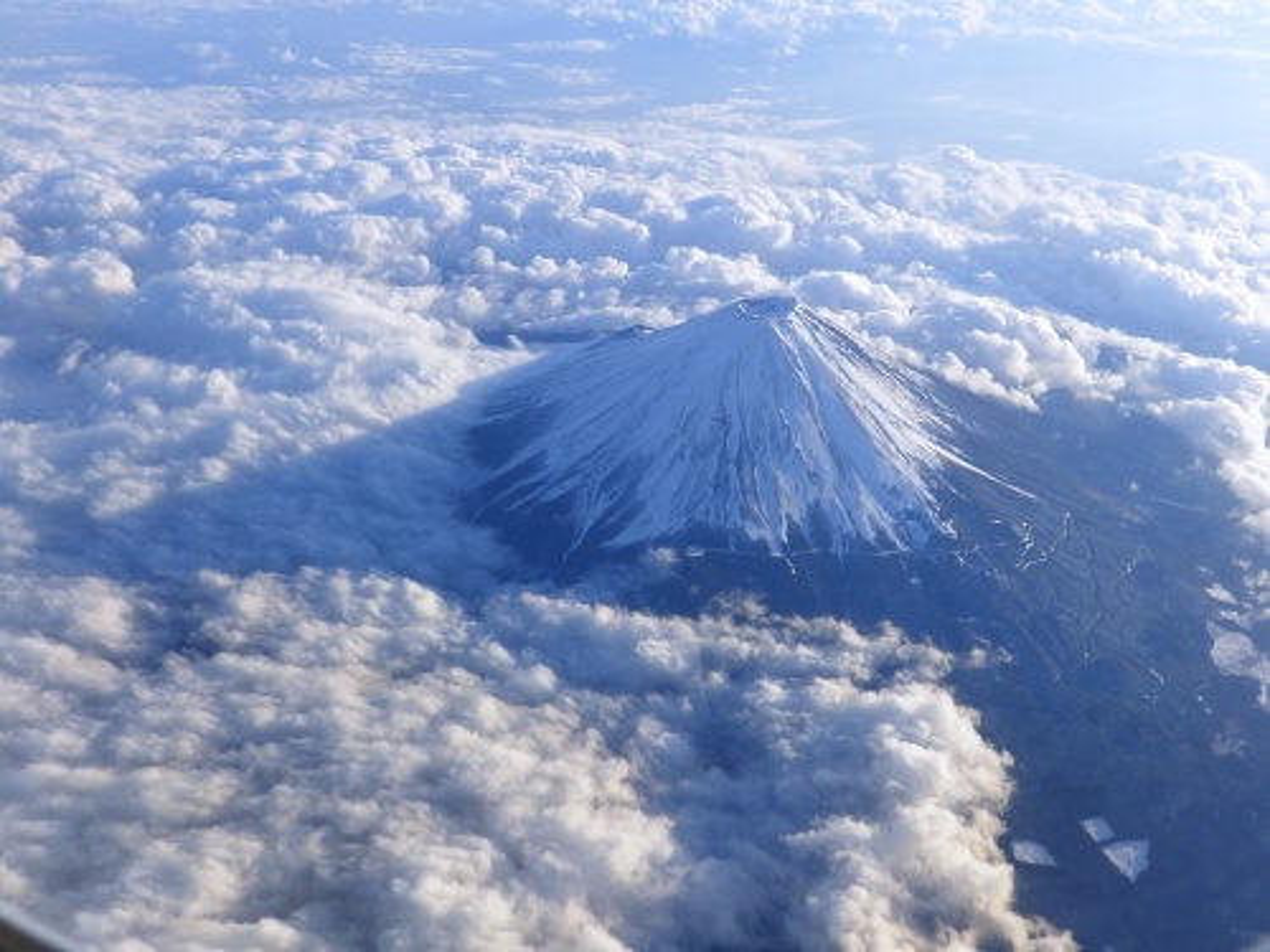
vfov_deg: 37.7
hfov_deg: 49.0
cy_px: 476
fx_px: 1394
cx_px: 635
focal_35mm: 38
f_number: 4.5
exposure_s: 1/400
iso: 80
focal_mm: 6.8
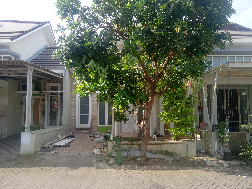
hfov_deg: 67.3
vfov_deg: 53.1
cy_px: 94
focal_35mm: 26
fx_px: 189
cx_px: 126
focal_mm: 3.46
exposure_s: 1/560
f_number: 2.2
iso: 104
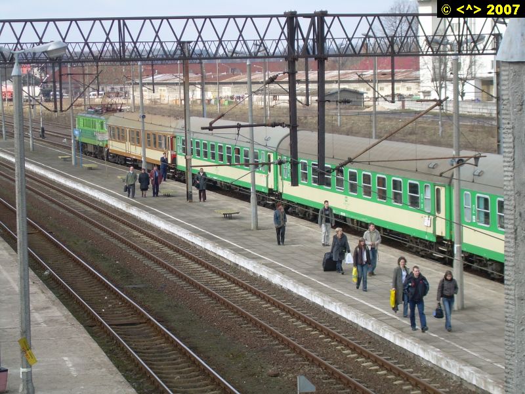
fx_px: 1668
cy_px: 197
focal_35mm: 110
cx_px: 262
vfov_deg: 13.5
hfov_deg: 17.9
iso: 50
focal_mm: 18.9
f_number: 4.9
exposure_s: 1/177
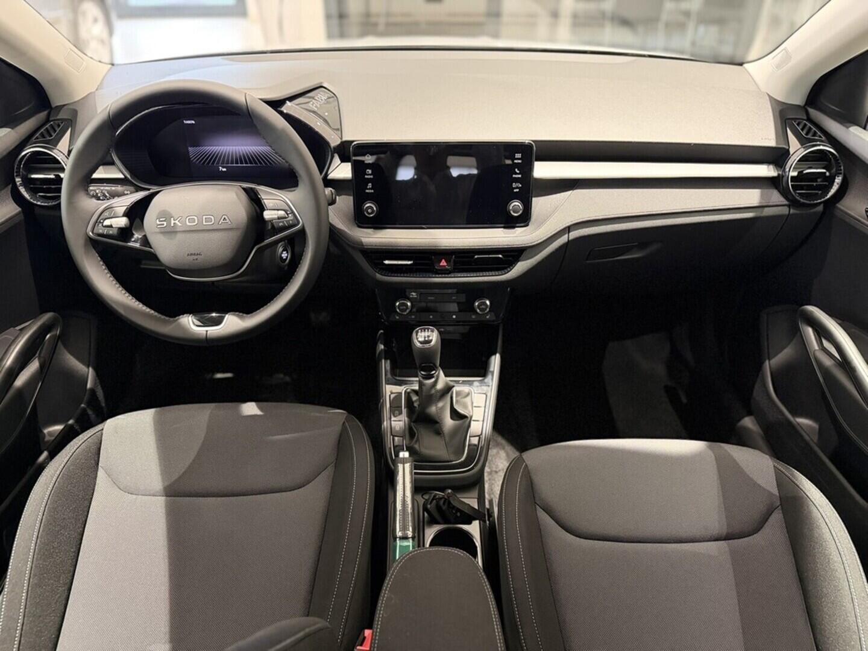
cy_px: 326
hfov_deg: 71.6
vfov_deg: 56.8
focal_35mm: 24
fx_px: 602
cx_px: 434
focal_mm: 6.76
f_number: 1.78
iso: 800
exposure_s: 1/25
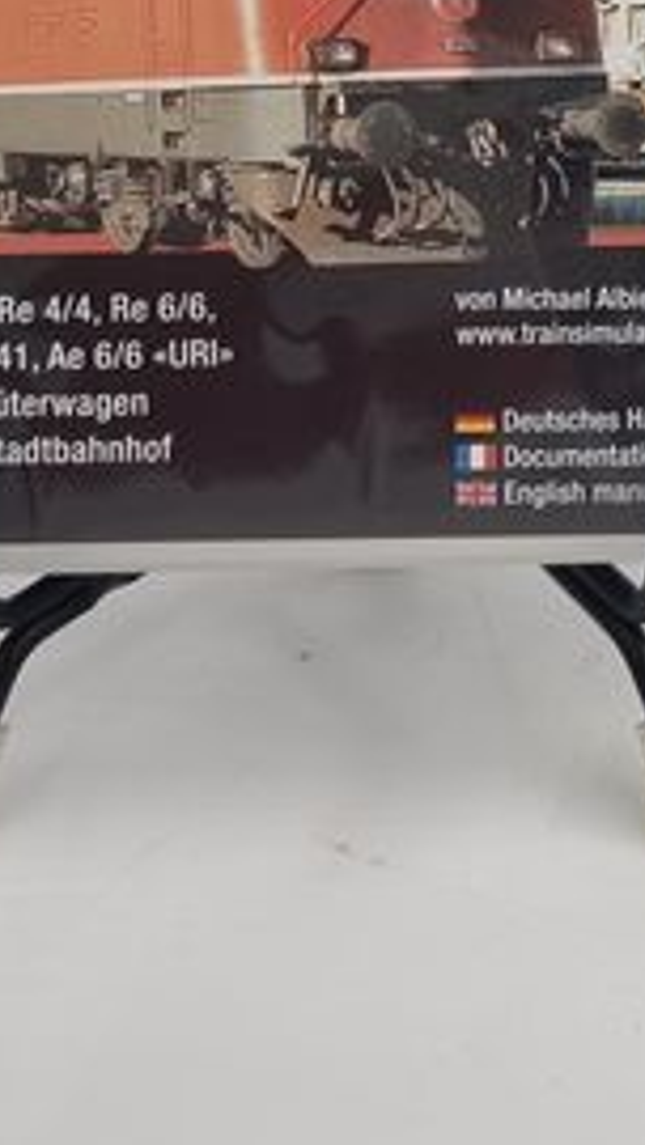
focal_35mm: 97
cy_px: -407
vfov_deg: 19.9
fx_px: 2947
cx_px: 942
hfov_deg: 12.0
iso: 50
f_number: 1.8
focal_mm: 6.7
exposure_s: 1/100
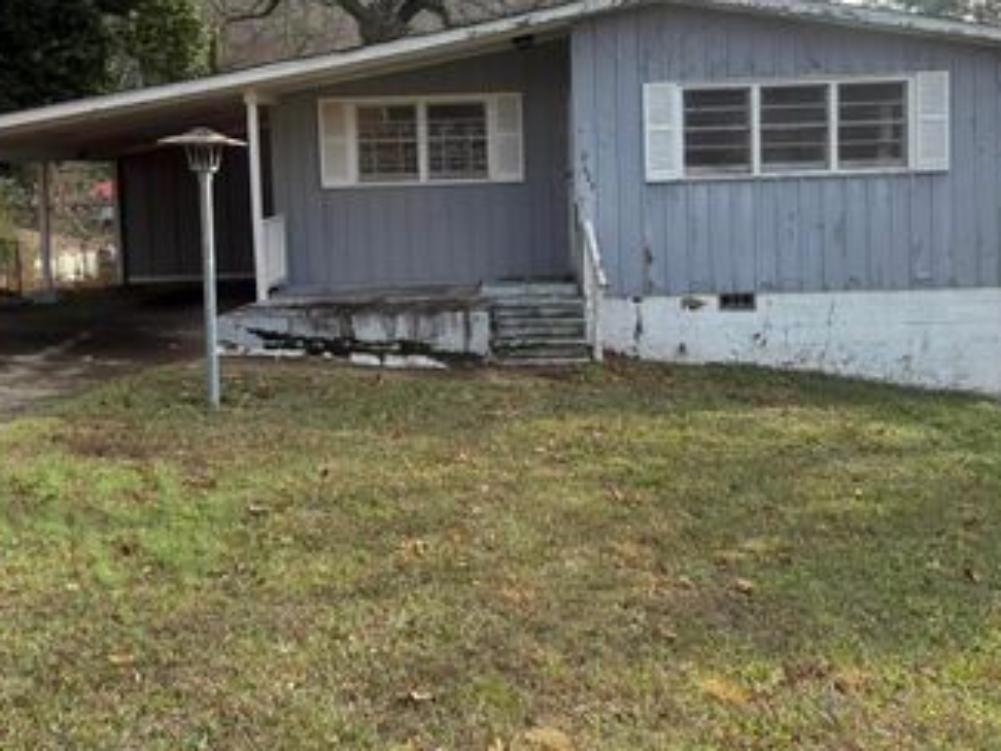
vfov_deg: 38.0
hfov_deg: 50.1
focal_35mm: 37
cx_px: 534
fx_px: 1070
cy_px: 218
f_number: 1.78
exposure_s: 1/2907
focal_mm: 6.76
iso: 100
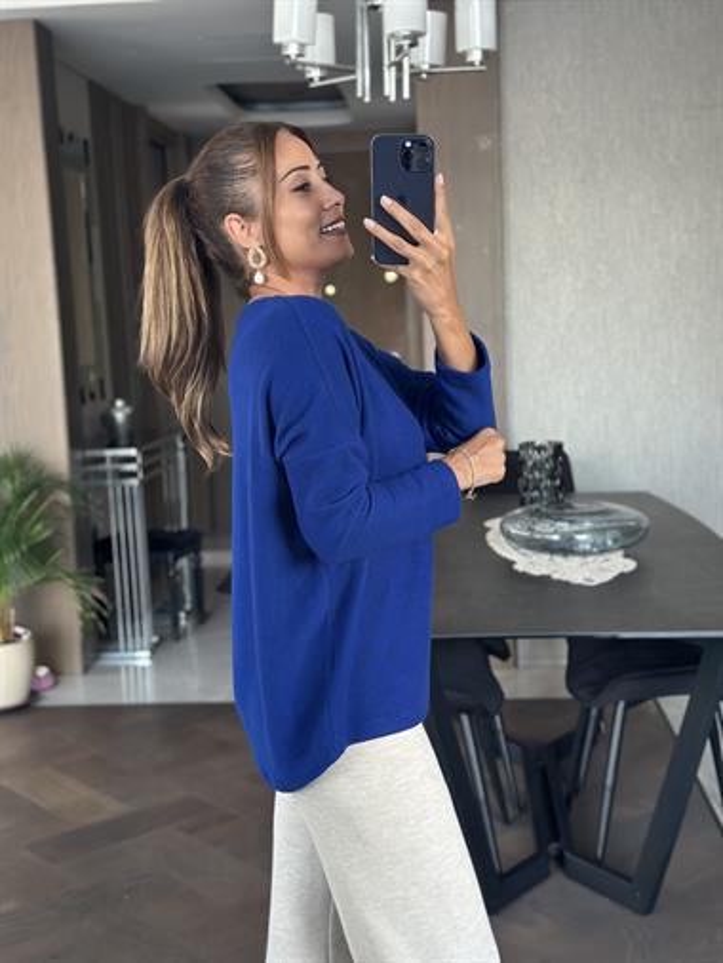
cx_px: 362
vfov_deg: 39.6
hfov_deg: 30.3
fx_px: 1336
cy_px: 482
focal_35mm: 48
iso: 400
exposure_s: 1/43
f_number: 1.78
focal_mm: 6.86
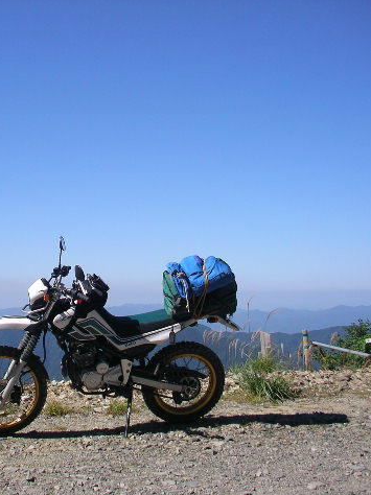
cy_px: 248
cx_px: 94
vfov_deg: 38.2
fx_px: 715
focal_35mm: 50
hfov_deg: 28.7
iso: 50
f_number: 6.9
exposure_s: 1/800
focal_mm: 5.7
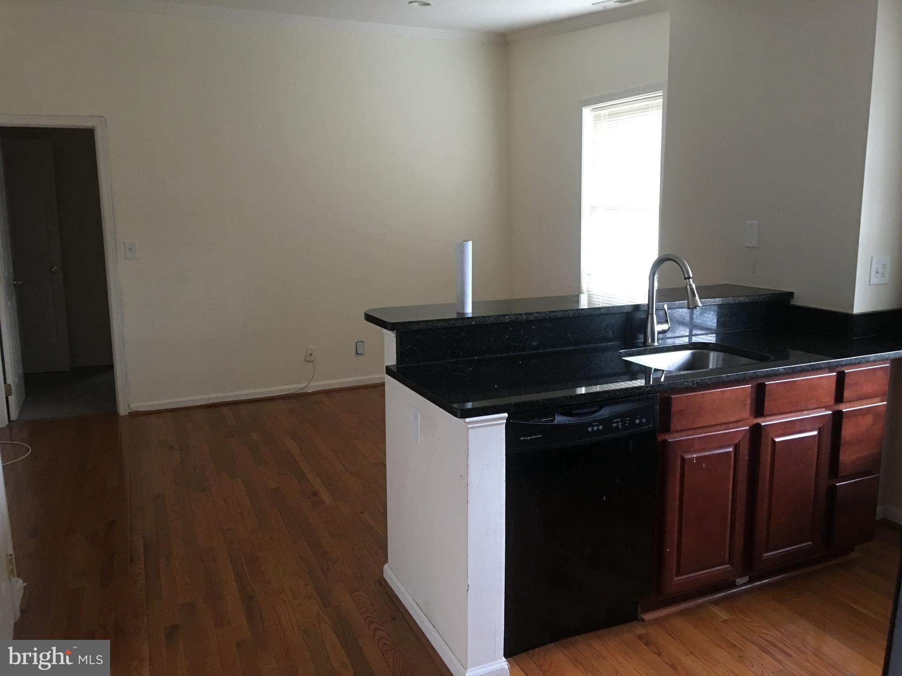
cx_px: 451
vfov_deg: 48.2
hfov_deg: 61.7
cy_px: 338
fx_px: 756
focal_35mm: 29
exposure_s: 1/15
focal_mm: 4.15
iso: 100
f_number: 2.2
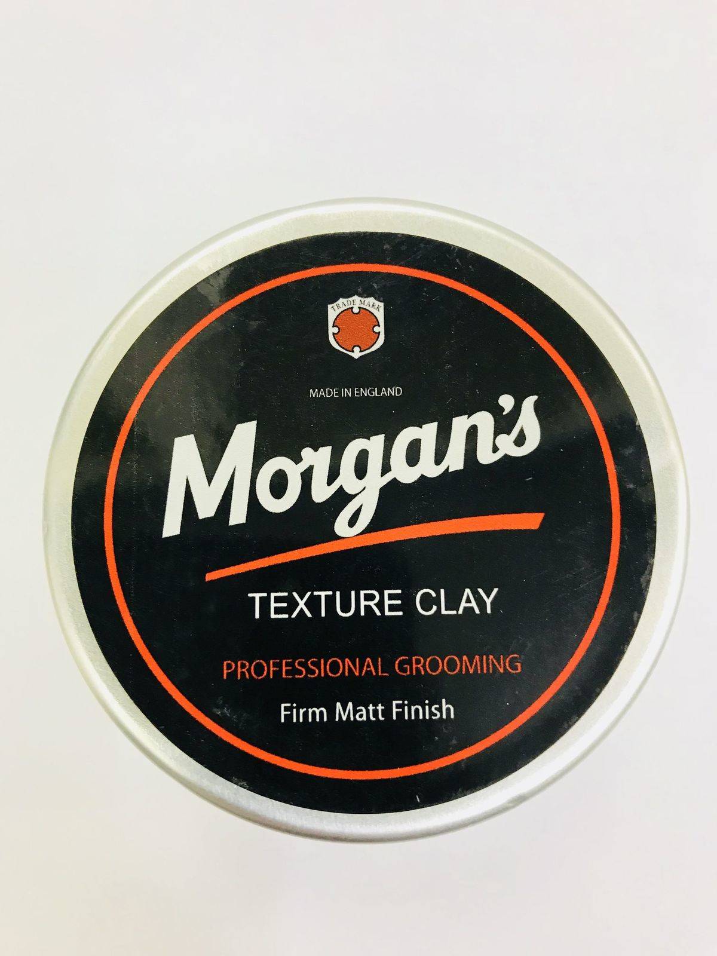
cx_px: 358
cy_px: 478
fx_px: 773
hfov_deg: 49.7
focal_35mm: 28
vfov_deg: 63.4
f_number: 1.8
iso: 40
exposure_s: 1/25
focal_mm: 3.99
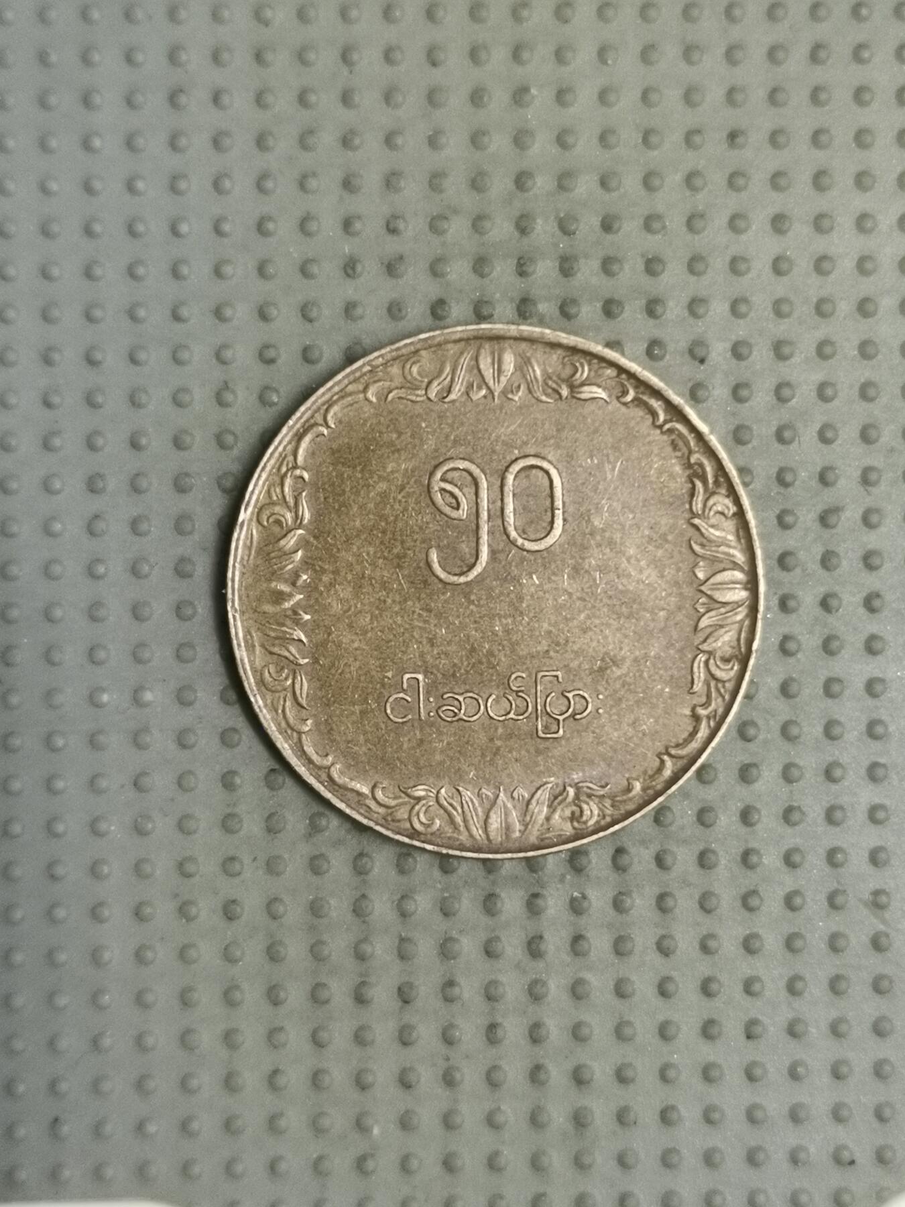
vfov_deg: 36.8
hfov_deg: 28.0
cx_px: 452
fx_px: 1813
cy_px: 604
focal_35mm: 52
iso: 500
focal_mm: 4.75
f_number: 1.8
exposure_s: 1/25.7
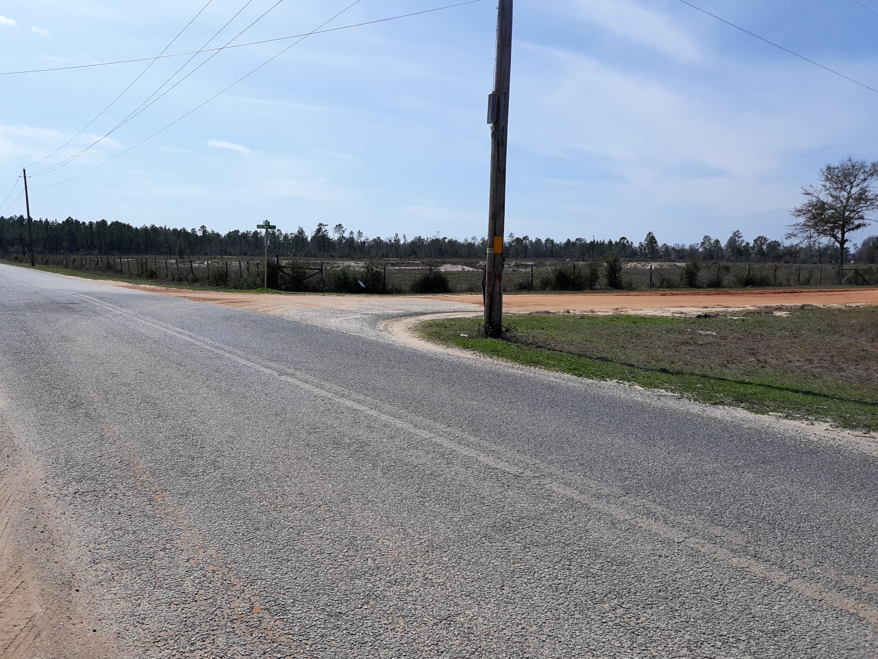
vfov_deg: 48.2
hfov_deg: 61.7
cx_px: 424
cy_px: 338
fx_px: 735
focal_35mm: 29
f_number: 1.7
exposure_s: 1/3096
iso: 40
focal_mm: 3.7
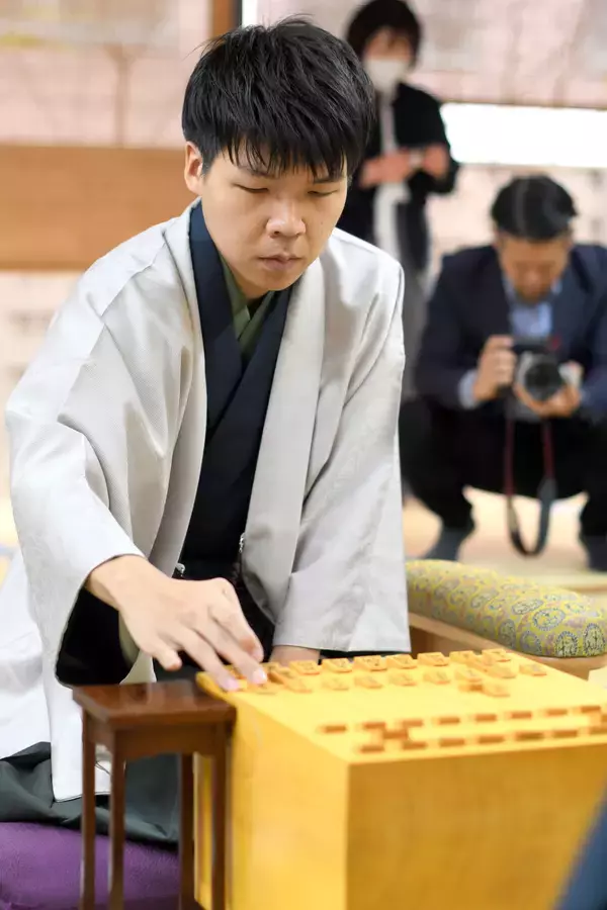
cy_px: 455
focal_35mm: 75
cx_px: 304
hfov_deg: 18.2
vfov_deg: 27.0
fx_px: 1897
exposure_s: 1/125
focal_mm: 50
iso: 500
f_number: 2.2
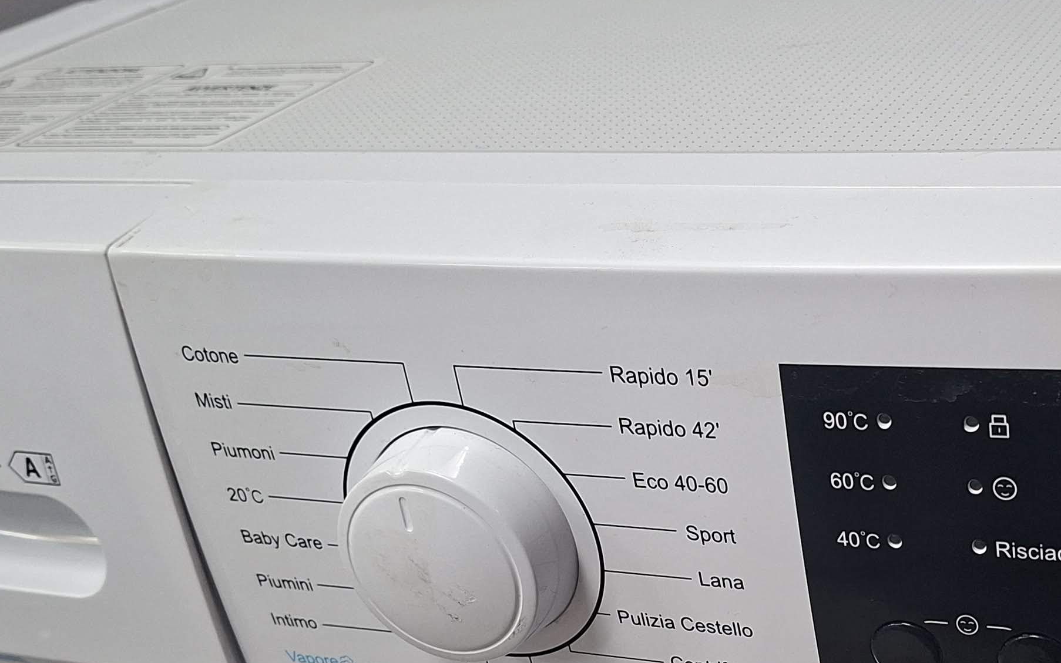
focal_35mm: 54
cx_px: 813
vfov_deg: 23.5
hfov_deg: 36.5
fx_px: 1562
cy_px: 565
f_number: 1.8
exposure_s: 1/50
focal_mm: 5.54
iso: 200
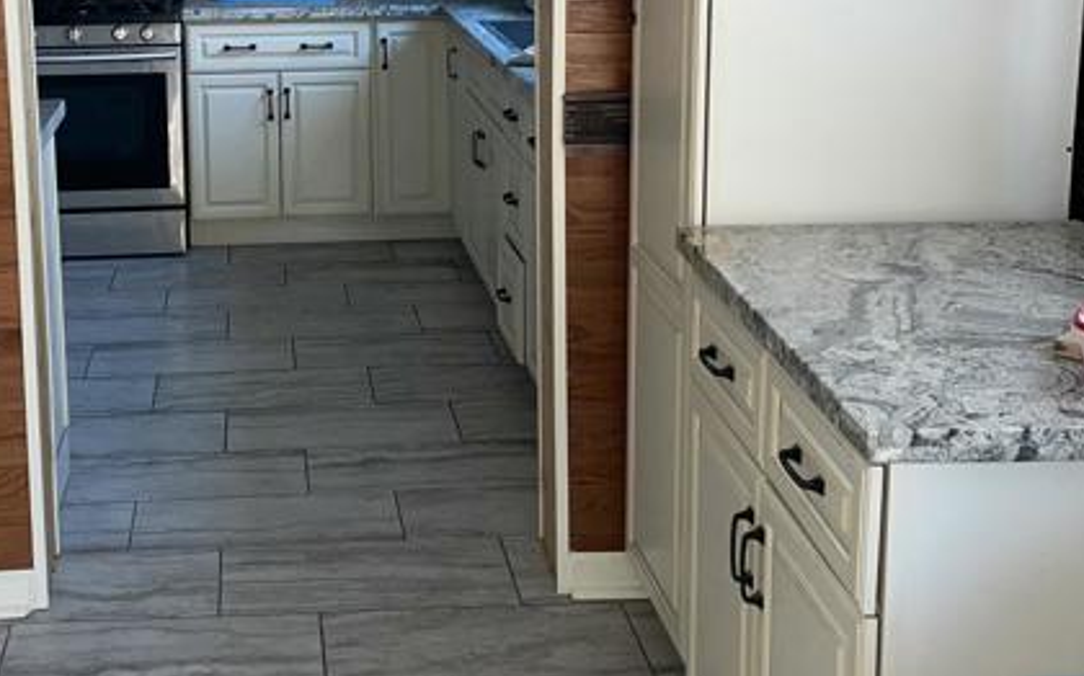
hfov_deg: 46.5
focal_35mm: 42
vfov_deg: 29.3
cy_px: 77
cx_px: 359
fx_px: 1240
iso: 64
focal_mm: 4.2
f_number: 1.6
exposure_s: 1/121
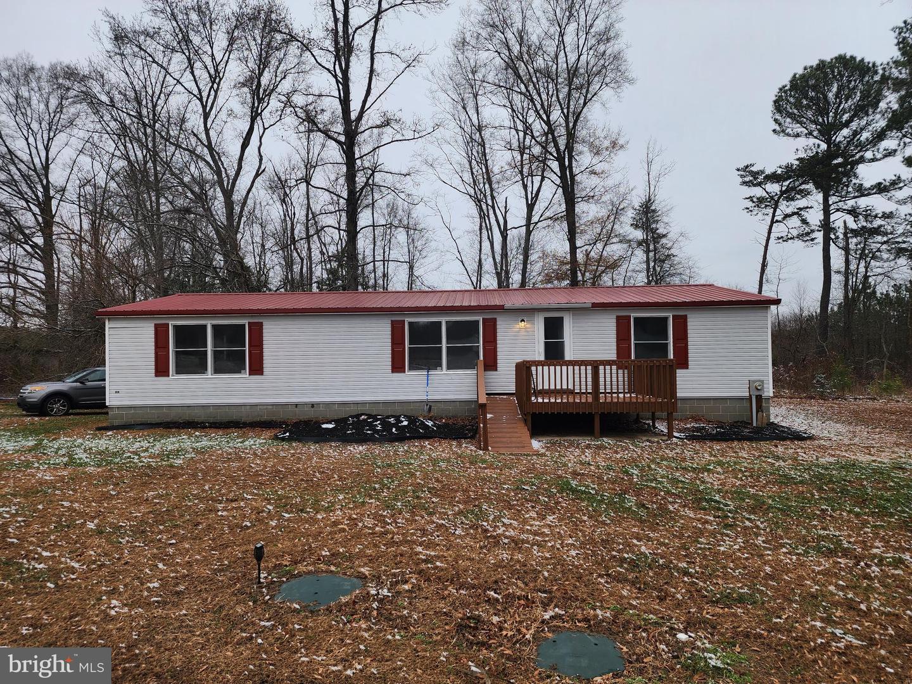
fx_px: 606
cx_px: 456
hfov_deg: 73.9
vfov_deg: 58.9
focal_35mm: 23
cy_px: 342
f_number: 1.8
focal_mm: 6.4
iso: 25
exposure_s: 1/180
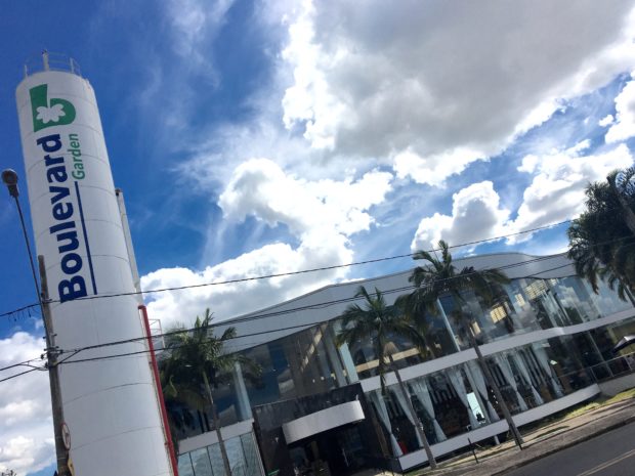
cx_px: 318
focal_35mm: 29
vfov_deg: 48.2
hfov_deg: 61.7
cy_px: 238
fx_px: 532
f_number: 2.2
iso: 25
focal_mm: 4.15
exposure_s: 1/4049
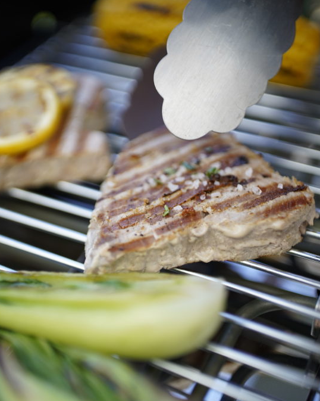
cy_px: 201
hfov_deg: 30.1
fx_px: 592
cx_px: 125
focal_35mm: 50
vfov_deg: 37.3
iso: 320
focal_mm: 35
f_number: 1.4
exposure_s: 1/2500
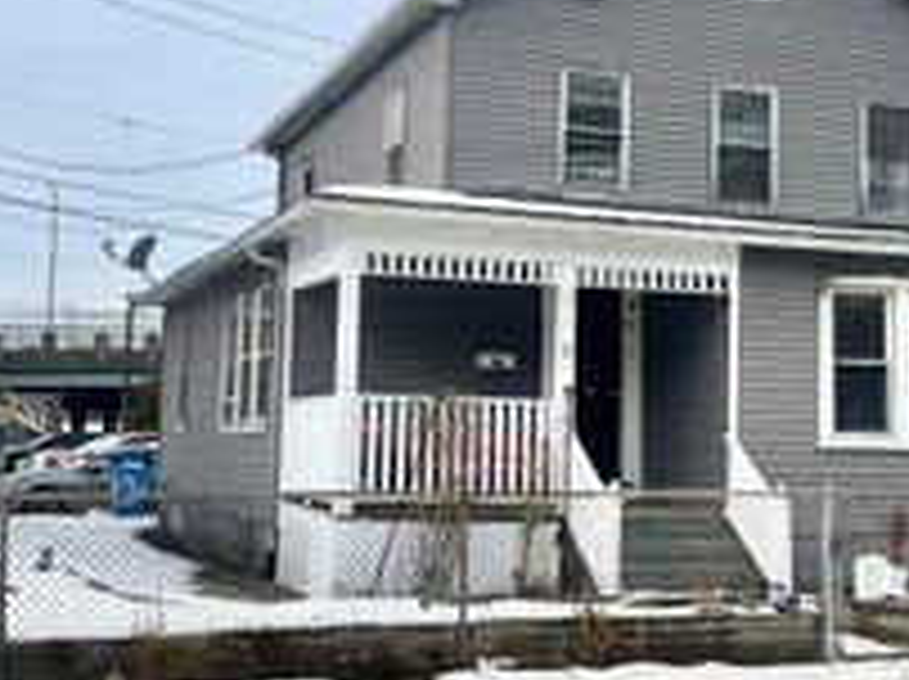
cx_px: 572
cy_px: 304
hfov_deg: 31.1
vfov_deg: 23.6
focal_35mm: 62
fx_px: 1626
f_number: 1.6
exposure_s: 1/3788
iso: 32
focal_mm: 5.1
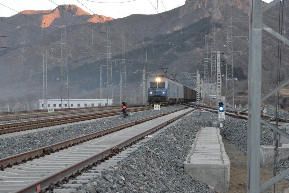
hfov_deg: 17.1
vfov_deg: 11.4
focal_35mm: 120
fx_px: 963
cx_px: 144
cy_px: 96
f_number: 10
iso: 2500
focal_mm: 120
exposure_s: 1/250
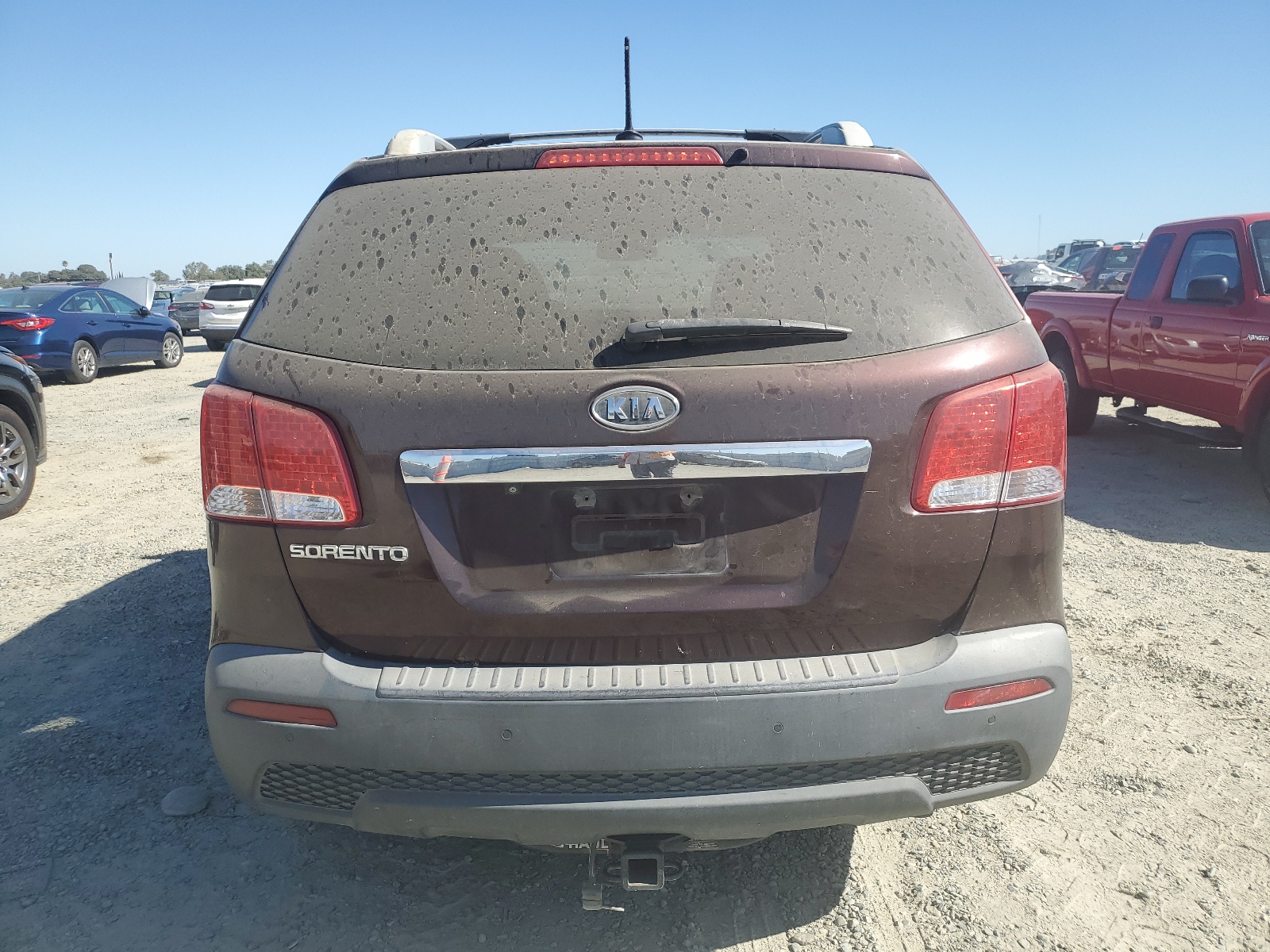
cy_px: 476
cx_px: 635
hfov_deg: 67.3
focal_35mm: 26
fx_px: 954
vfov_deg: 53.1
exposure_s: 1/2000
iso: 50
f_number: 1.5
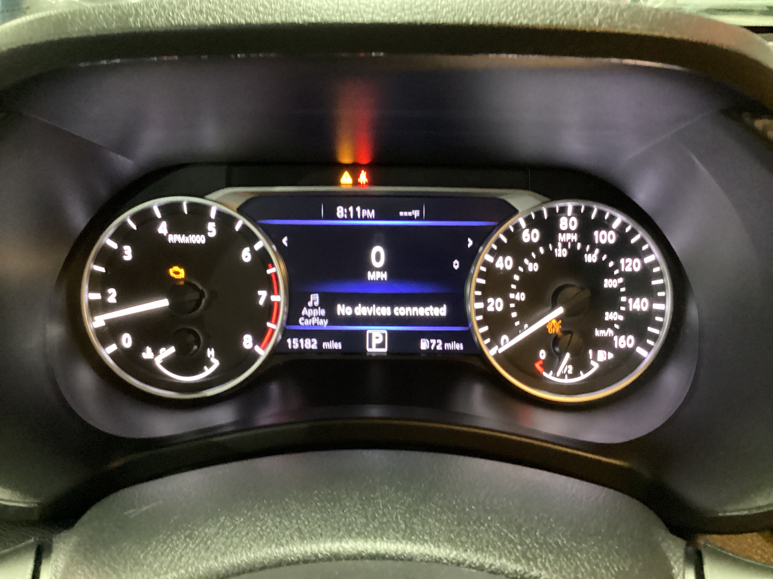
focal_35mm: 31
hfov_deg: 58.4
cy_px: 290
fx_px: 692
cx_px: 386
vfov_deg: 45.4
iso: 800
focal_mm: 3.3
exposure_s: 1/20
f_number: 2.4
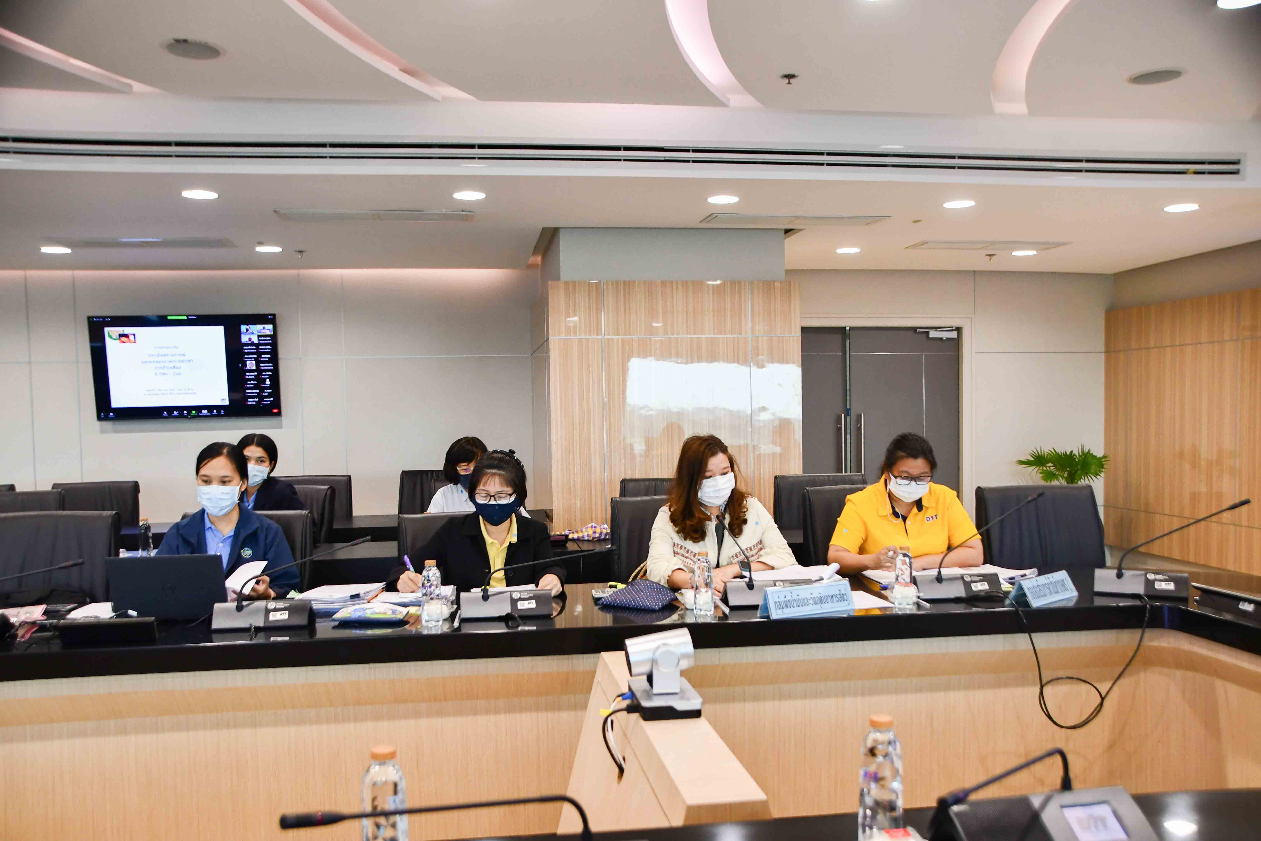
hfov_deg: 57.2
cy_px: 420
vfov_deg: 40.0
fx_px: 1156
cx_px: 630
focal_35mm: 33
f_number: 3.8
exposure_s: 1/125
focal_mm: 22
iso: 800
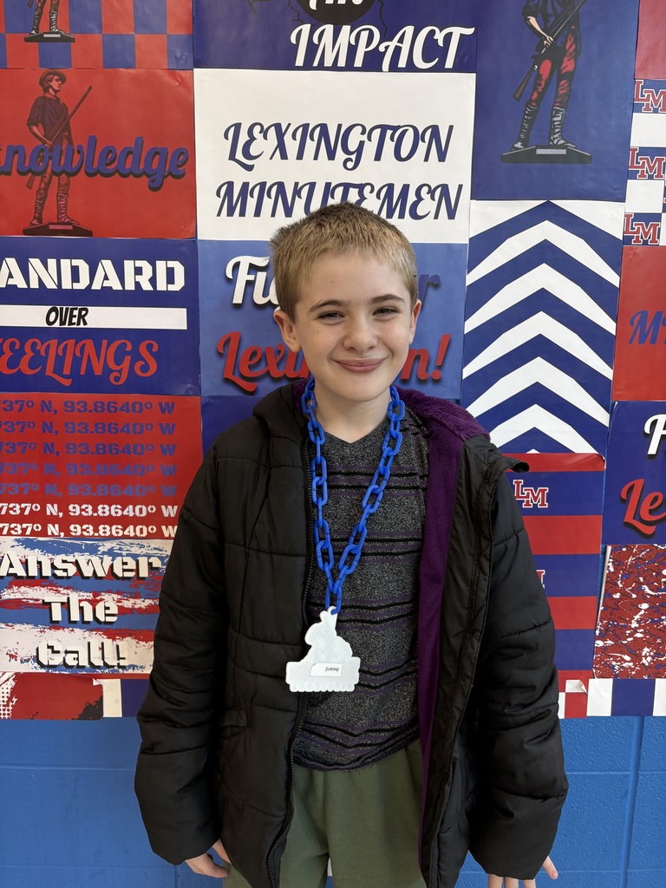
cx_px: 333
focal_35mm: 26
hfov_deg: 53.1
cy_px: 444
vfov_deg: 67.3
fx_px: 667
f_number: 1.6
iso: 100
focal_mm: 5.96
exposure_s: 1/60
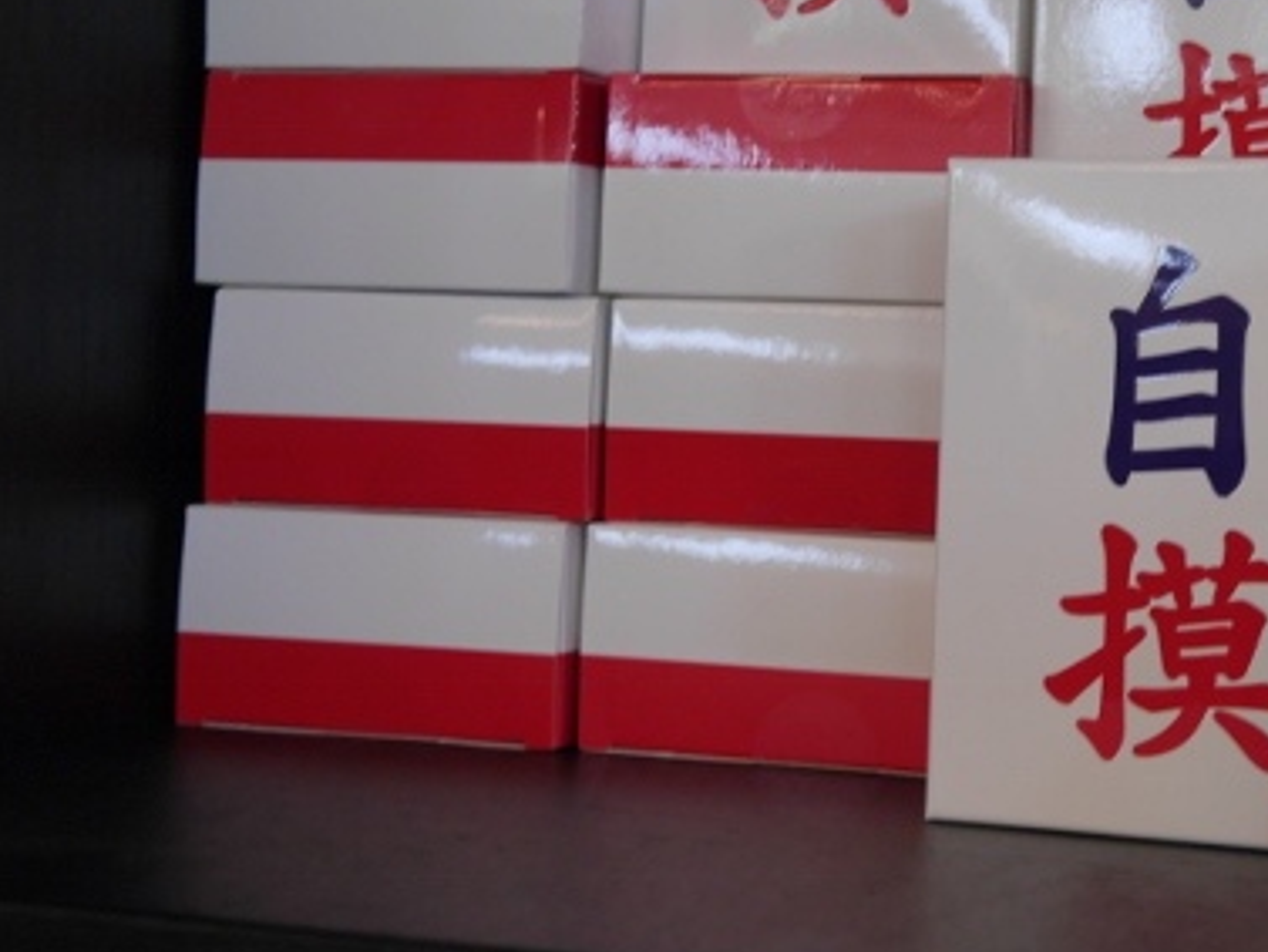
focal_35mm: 70
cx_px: 1070
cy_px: 193
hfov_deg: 27.1
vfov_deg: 20.8
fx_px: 2565
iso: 320
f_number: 4.4
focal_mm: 20
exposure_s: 1/60
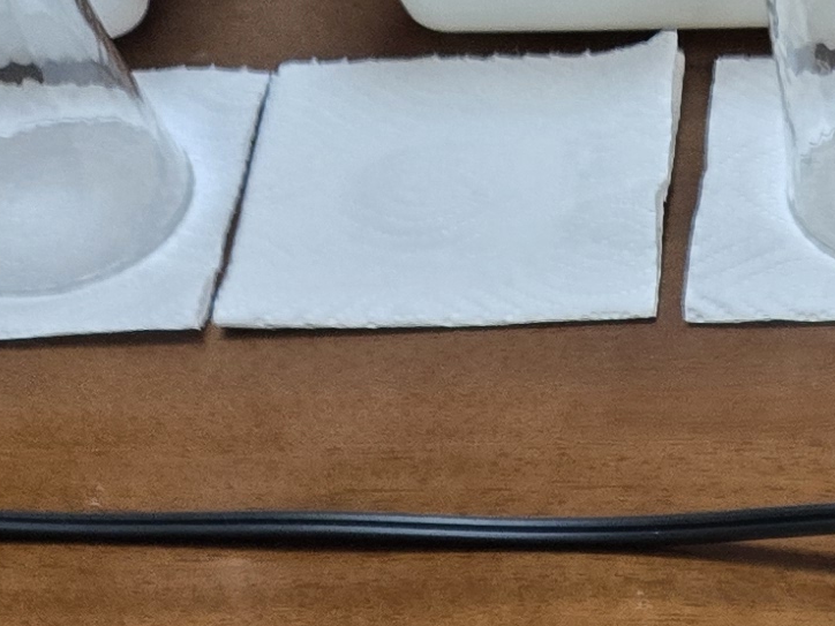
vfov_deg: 10.6
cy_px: 1303
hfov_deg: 13.7
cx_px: 1533
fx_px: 3063
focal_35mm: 127
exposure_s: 1/120
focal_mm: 5.4
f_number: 1.8
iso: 125
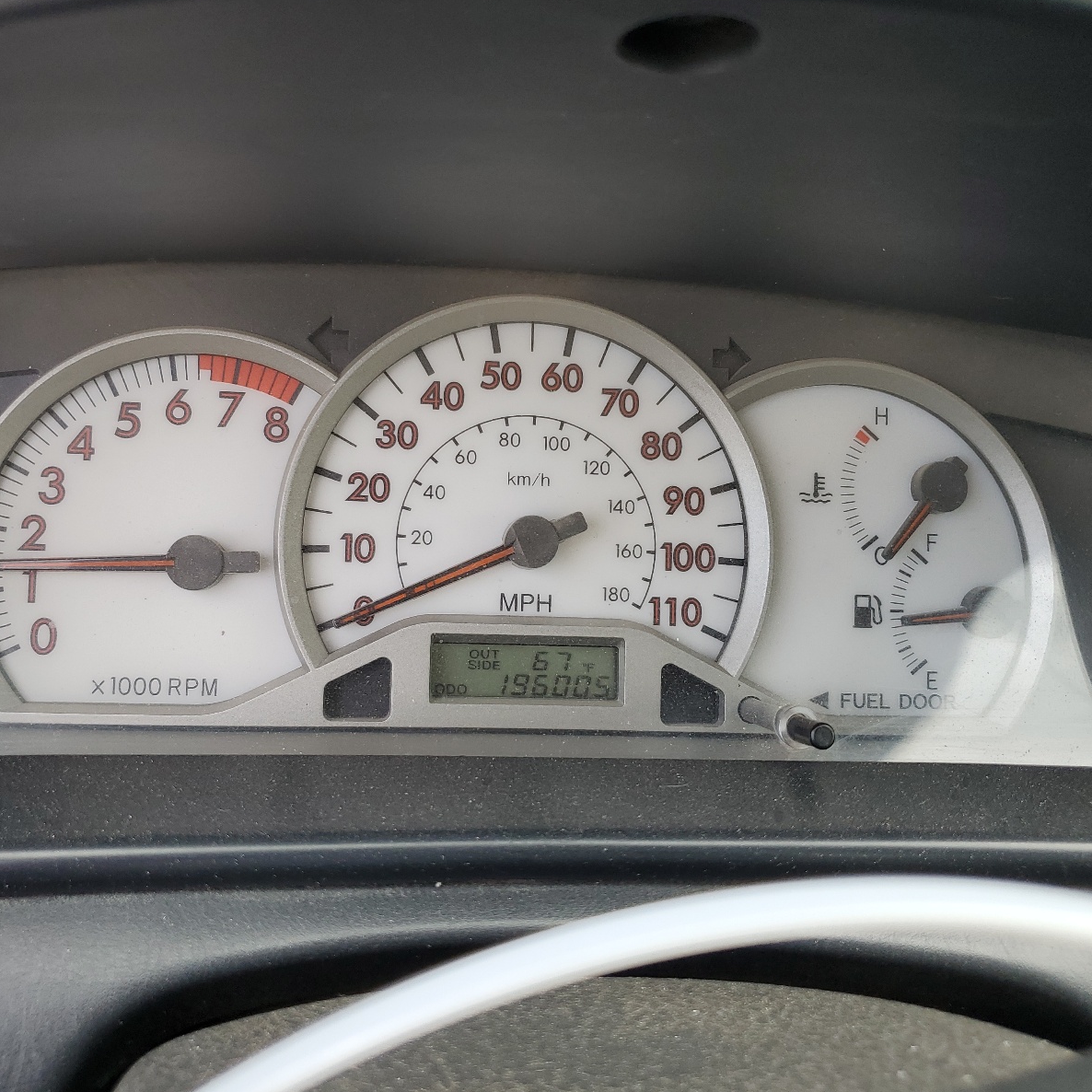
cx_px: 481
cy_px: 542
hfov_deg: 52.4
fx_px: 1106
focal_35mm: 31
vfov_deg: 52.5
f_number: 1.5
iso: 51
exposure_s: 1/120
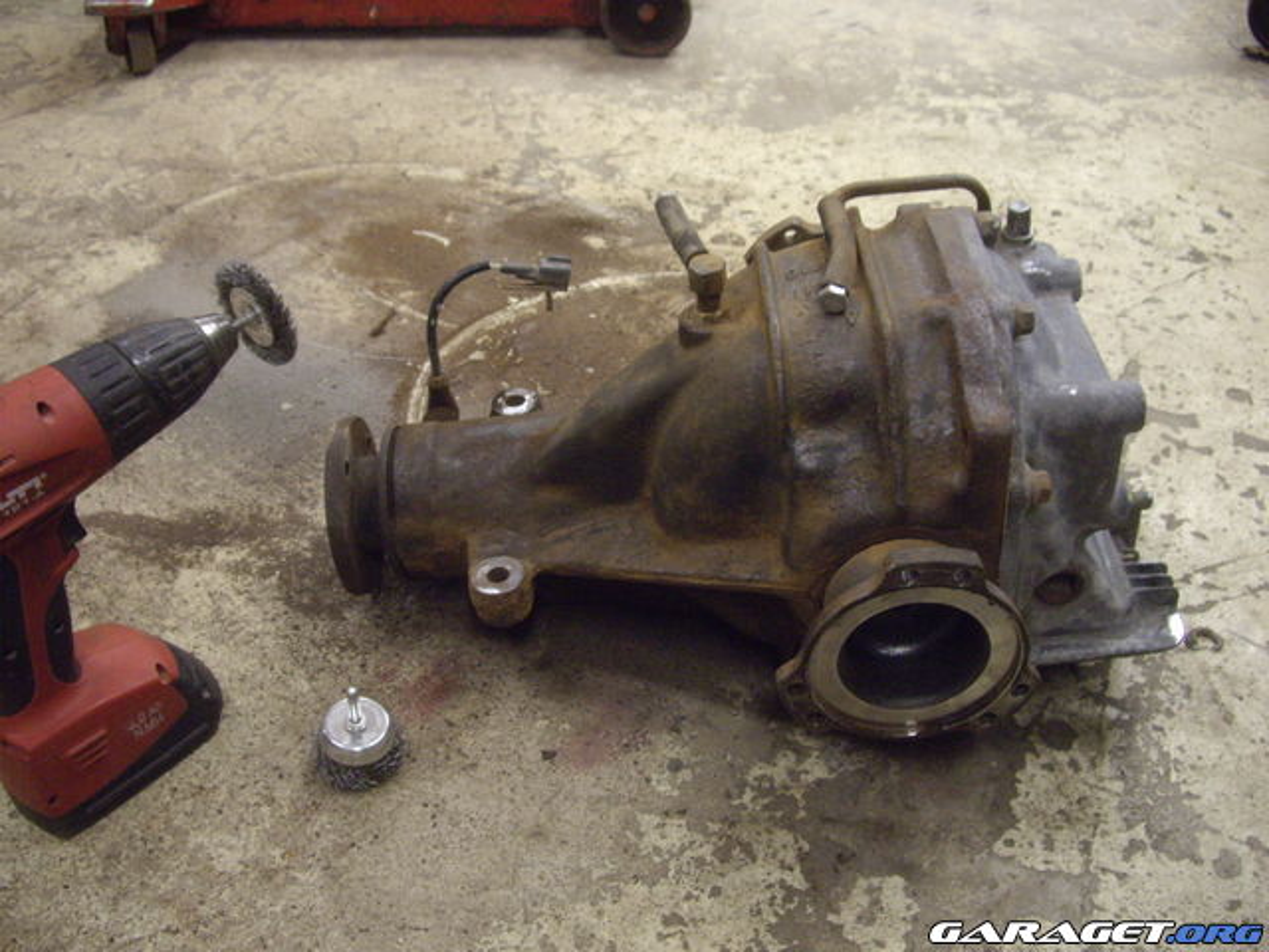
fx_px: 1393
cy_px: 476
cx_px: 634
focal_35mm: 38
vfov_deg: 37.7
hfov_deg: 49.0
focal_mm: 7.9
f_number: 2.8
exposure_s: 1/30
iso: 400
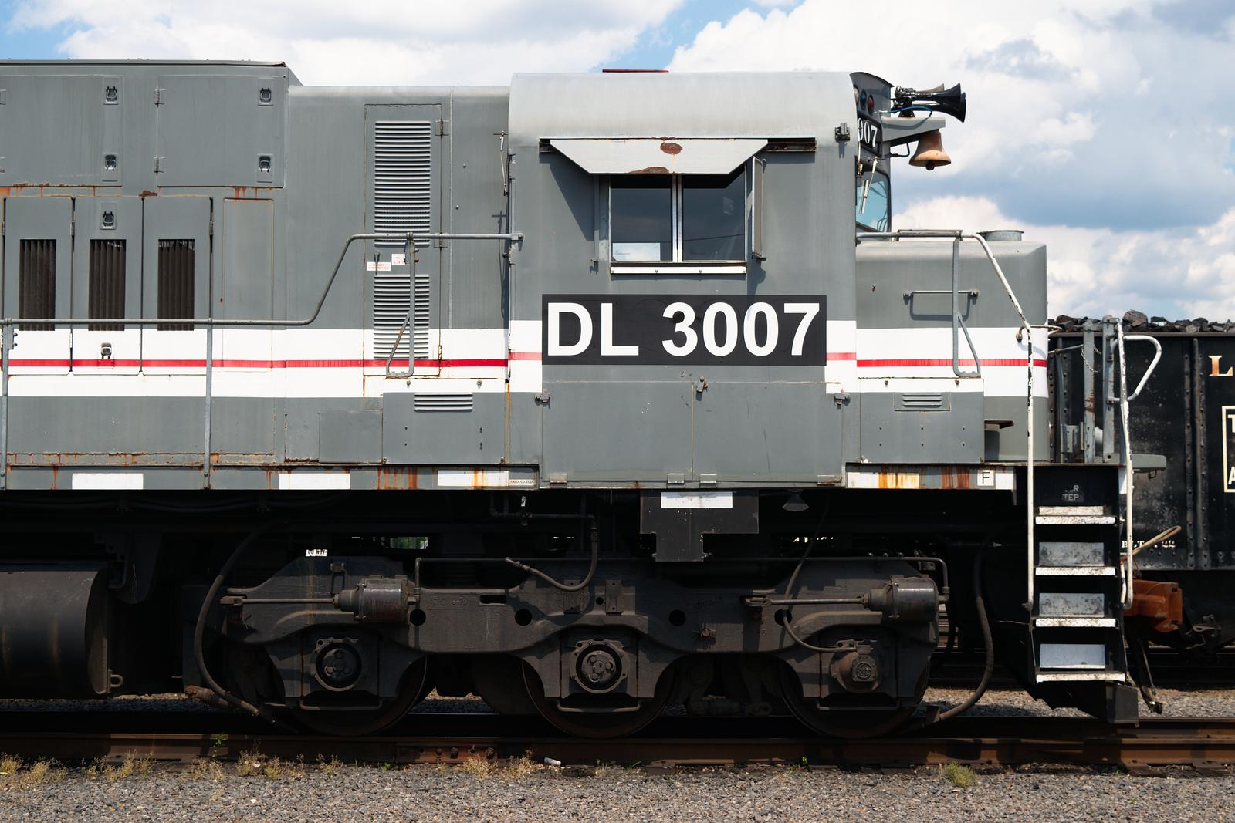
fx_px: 1955
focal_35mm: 57
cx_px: 618
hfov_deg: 35.1
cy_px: 412
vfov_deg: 23.8
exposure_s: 1/640
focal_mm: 38
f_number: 8
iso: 110
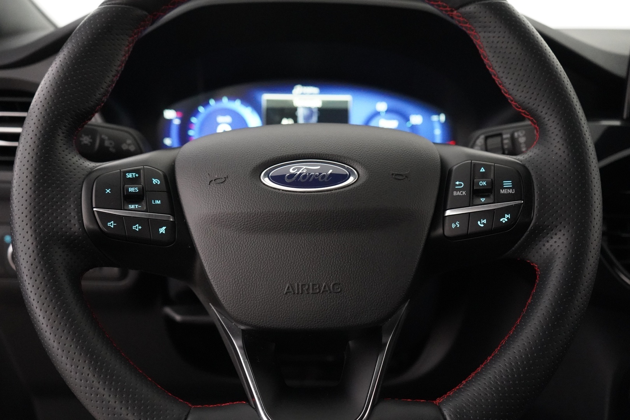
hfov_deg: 47.4
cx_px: 315
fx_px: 717
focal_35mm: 41
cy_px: 210
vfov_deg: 32.6
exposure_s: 1/80
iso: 12800
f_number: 4.5
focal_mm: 41
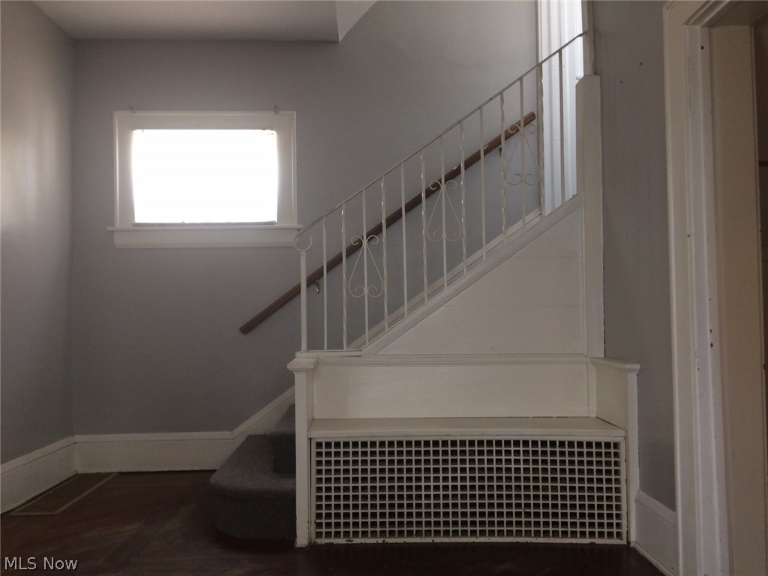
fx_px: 643
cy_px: 288
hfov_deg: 61.7
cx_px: 384
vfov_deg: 48.2
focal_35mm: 29
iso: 80
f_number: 2.2
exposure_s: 1/30
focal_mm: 4.15
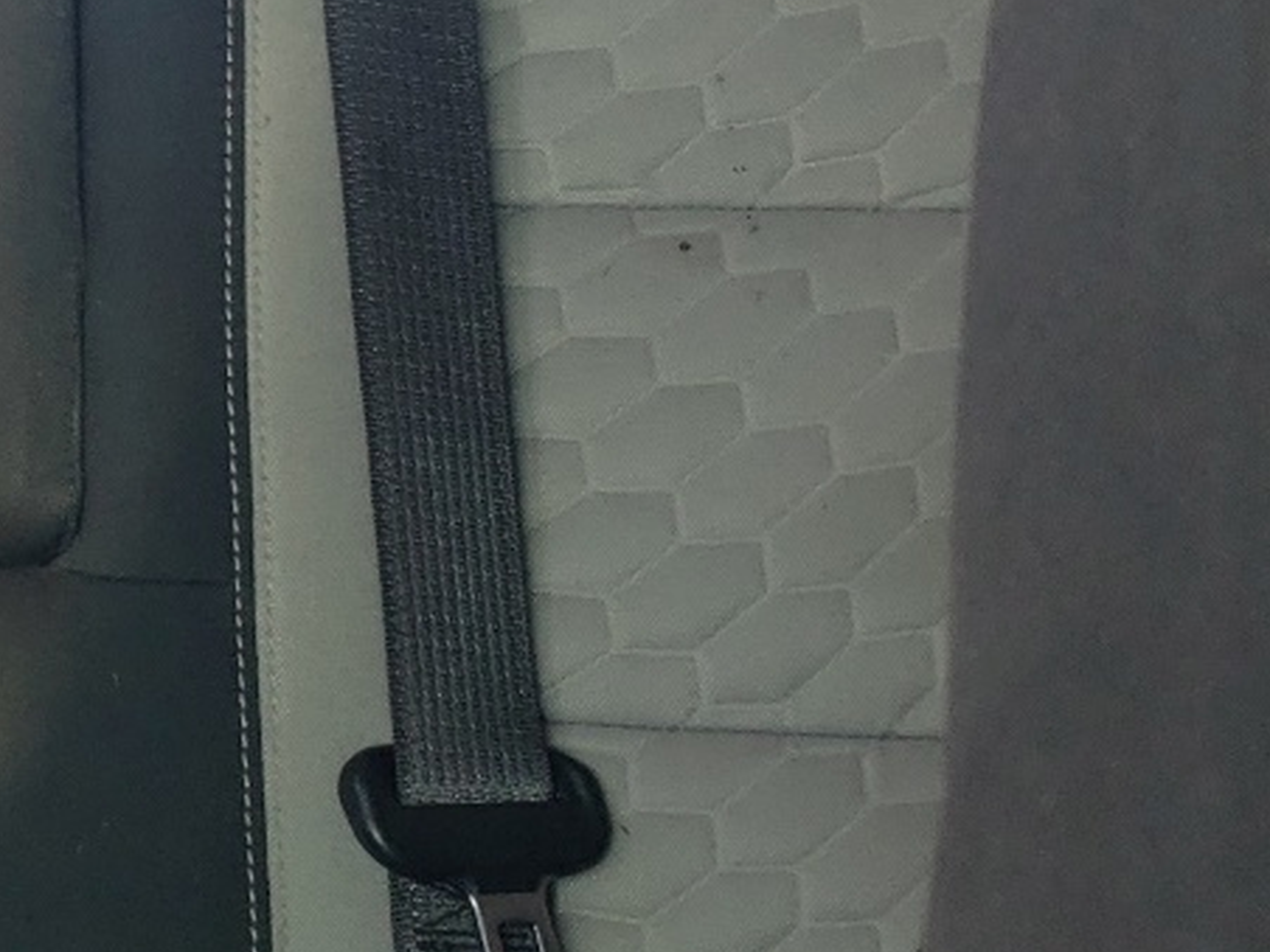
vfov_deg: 15.8
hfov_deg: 19.6
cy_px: 22
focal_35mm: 92
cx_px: -393
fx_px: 3375
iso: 50
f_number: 1.5
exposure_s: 1/175
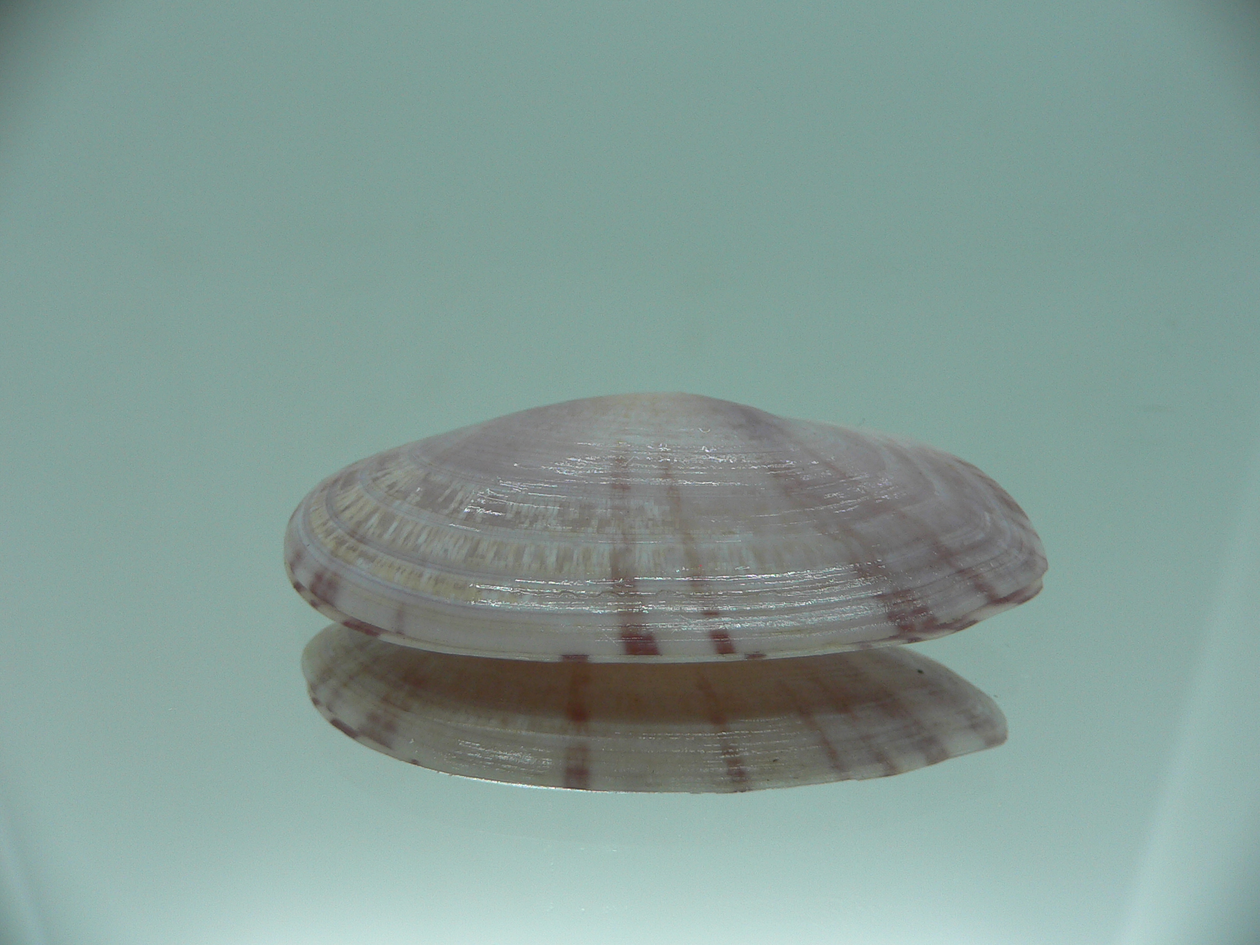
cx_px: 630
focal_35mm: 35
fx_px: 1274
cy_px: 472
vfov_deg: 40.7
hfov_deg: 52.6
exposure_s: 1/80
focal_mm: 4.6
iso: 80
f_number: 2.8
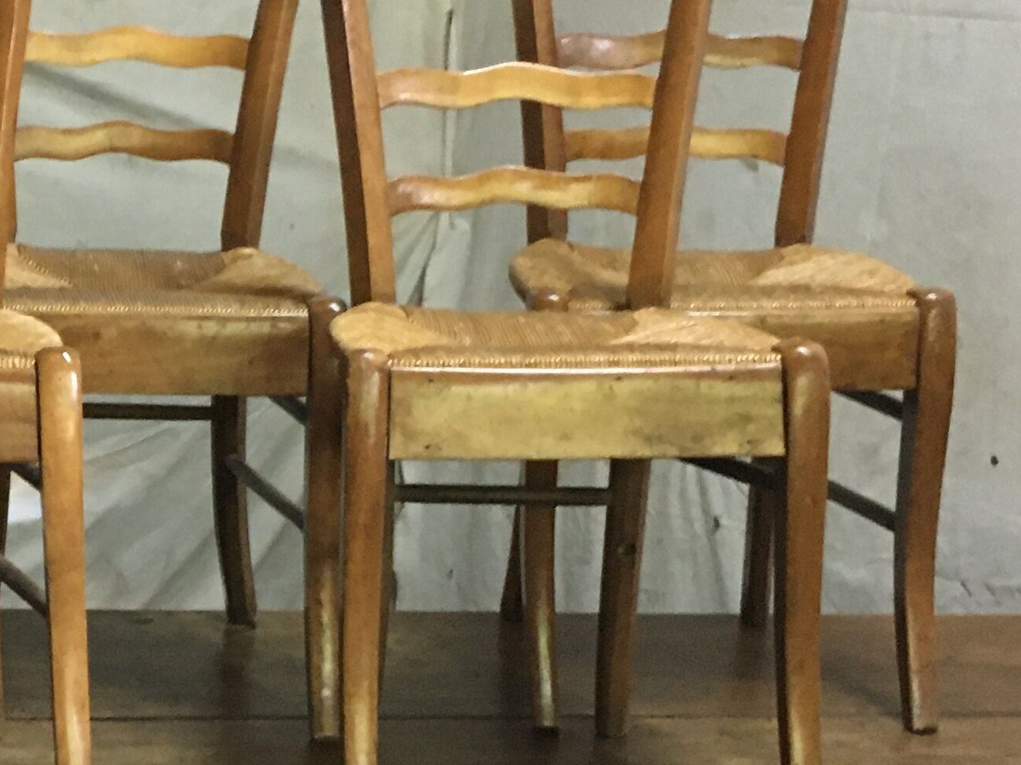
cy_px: 593
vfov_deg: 16.5
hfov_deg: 21.2
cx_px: -33
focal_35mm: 89
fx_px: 2625
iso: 200
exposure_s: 1/20
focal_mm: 4.15
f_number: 2.2
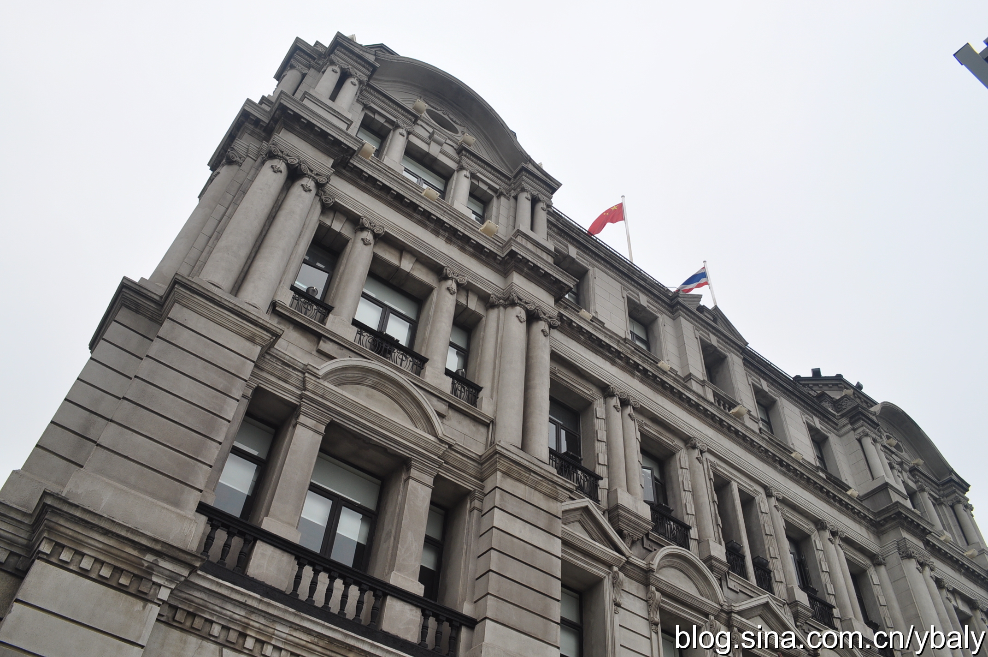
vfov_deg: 47.8
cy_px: 328
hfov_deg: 67.4
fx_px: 740
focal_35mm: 27
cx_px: 494
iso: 200
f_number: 10
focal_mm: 18
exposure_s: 1/320
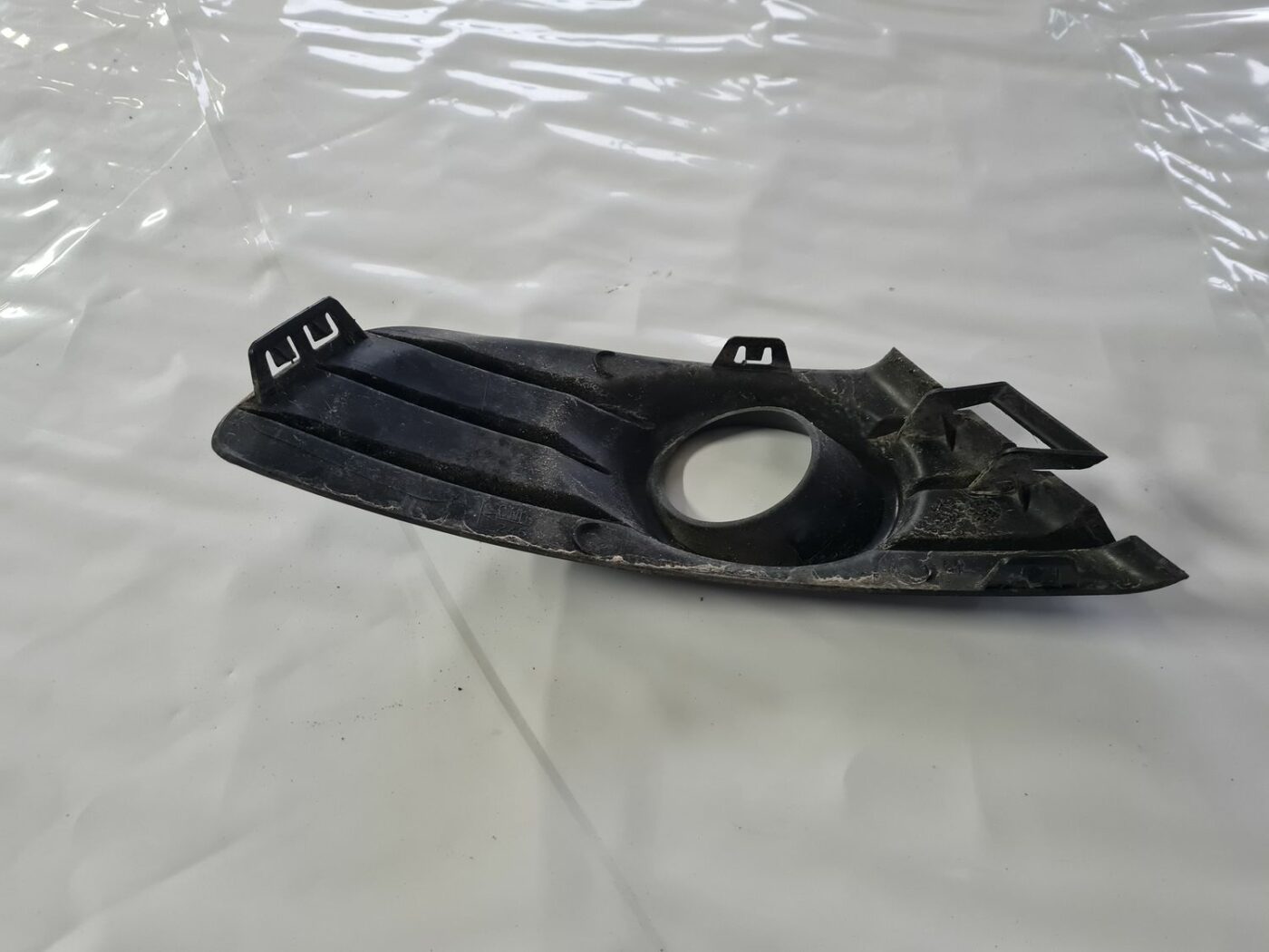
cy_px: 476
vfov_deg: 53.1
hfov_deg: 67.3
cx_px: 634
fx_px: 953
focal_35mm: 26
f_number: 1.8
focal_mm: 5.4
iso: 500
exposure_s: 1/50
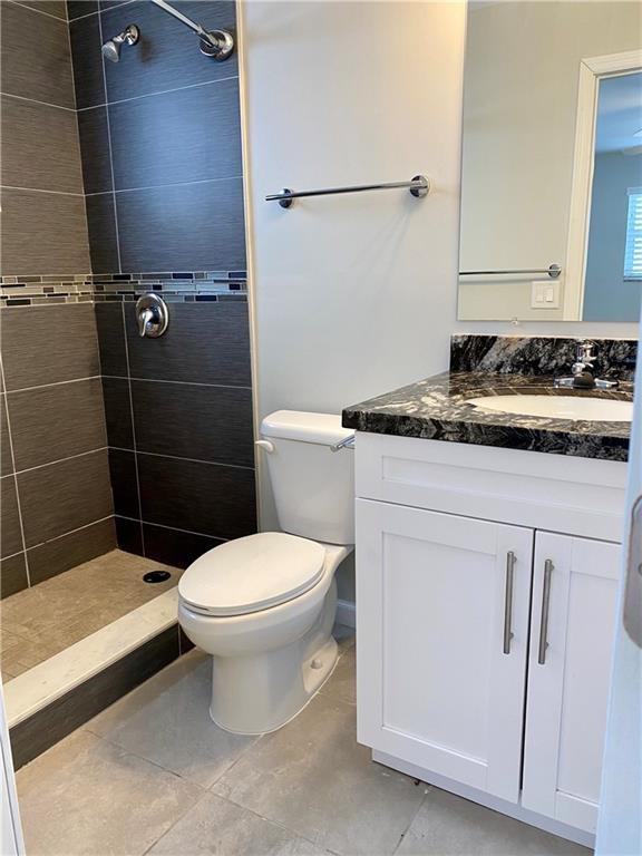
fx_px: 643
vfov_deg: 67.3
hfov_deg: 53.1
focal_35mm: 26
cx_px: 321
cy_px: 428
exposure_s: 1/60
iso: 80
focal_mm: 4.25
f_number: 1.8
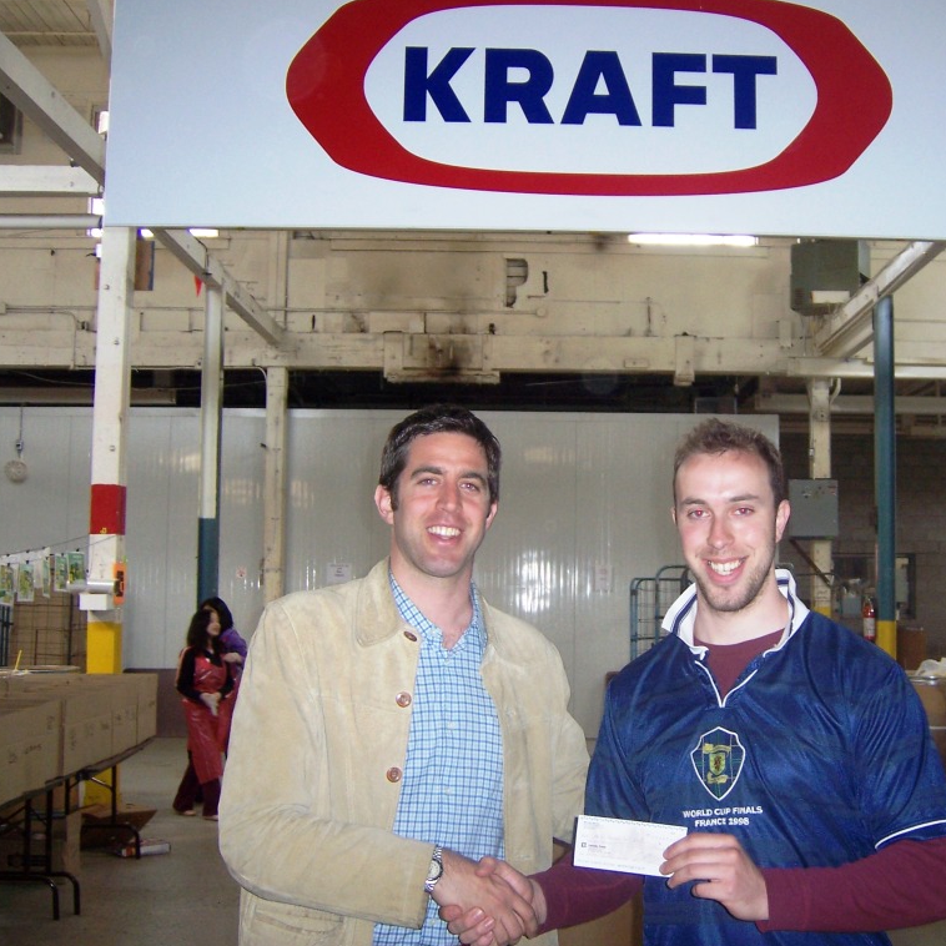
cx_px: 615
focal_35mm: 43
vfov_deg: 39.2
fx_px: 1329
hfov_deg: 38.8
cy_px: 475
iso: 125
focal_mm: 6.2
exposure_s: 1/60
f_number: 2.8
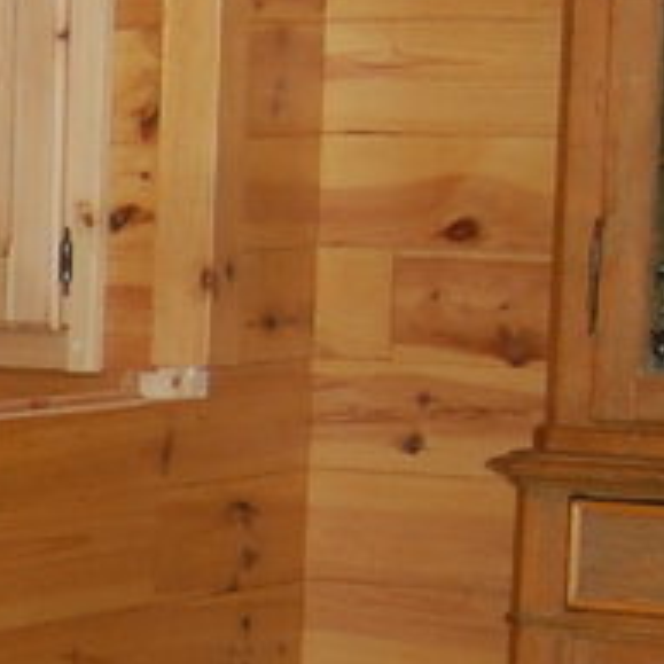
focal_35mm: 190
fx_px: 4123
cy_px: 626
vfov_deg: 9.2
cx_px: -1194
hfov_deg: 8.1
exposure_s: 1/60
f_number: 3.5
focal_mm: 18
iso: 400
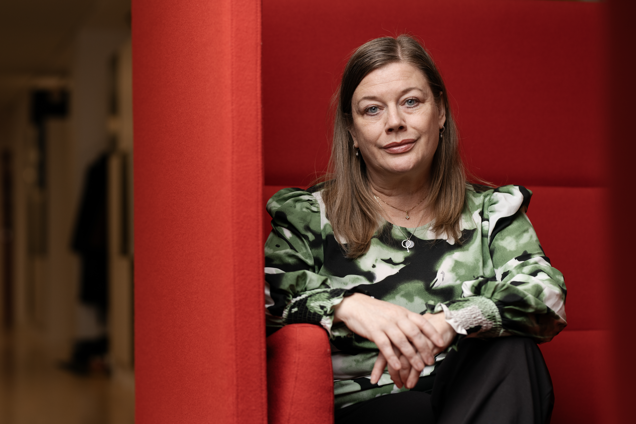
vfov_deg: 16.1
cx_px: 318
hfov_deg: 23.9
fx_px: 1502
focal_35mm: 85
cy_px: 212
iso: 320
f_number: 2.8
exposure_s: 1/500
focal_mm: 85
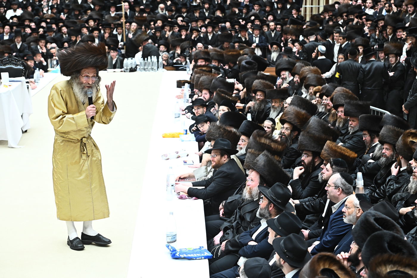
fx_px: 949
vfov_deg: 16.6
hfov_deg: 24.8
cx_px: 208
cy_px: 139
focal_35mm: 82
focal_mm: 82
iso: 2000
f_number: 5.6
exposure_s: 1/200
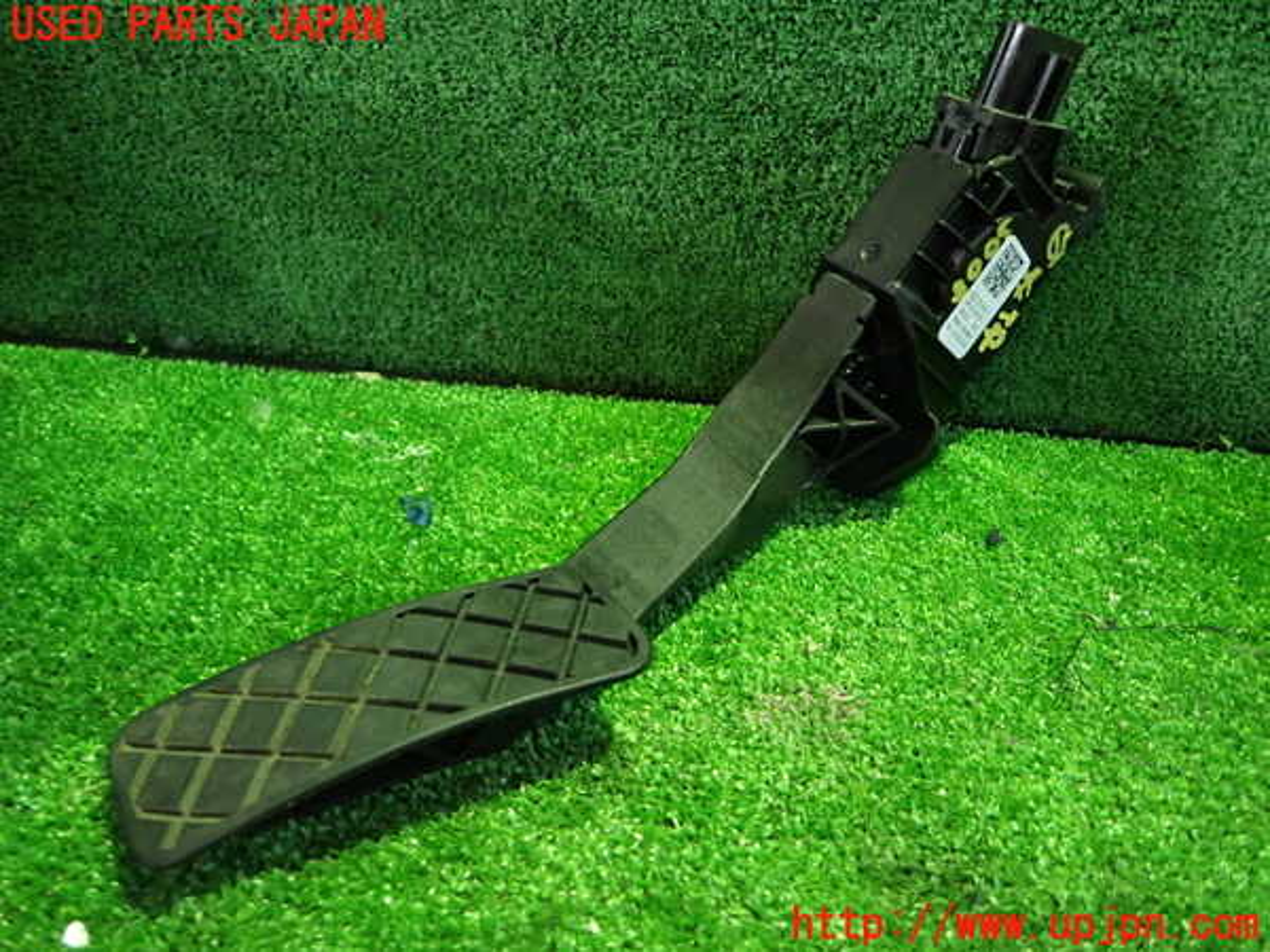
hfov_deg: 69.4
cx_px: 635
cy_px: 476
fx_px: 917
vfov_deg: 54.9
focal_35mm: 25
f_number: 2
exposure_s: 1/25
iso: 800
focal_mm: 4.5
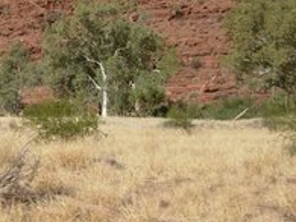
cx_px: -158
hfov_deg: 15.4
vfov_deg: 12.4
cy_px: -40
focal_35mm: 117
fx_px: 1000
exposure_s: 1/912
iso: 79
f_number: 4.8
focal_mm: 7.8
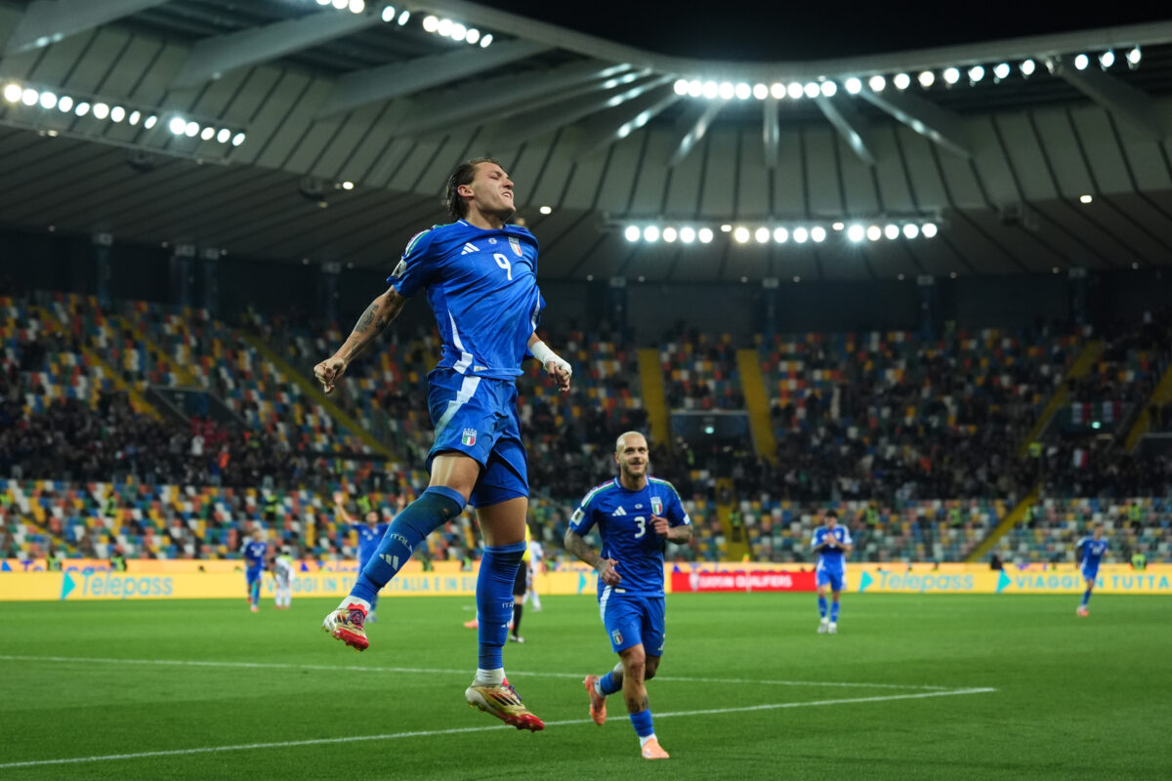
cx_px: 586
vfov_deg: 18.4
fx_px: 2409
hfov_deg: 27.3
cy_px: 390
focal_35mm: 74
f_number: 3.5
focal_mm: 74
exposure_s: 1/1600
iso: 3200
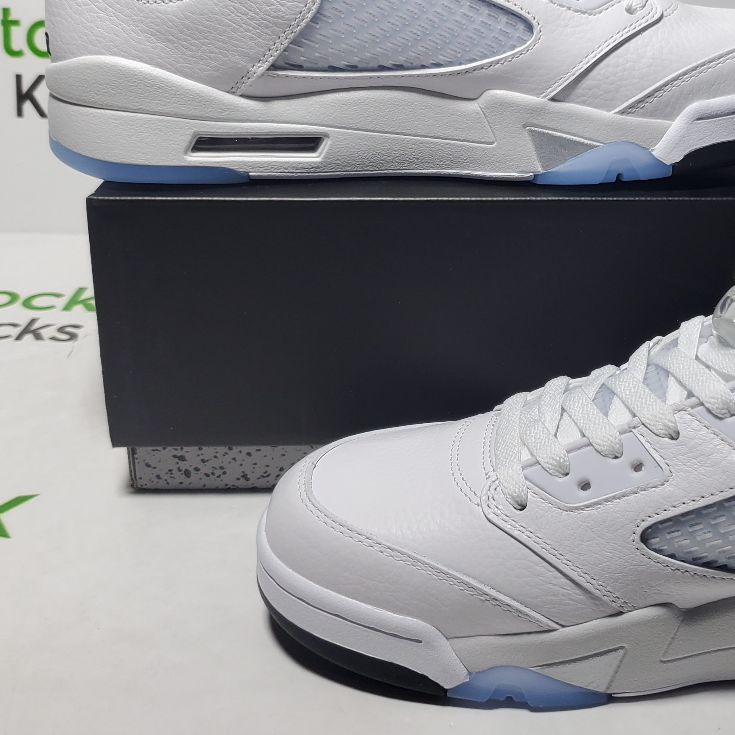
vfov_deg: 33.6
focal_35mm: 50
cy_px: 218
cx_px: 579
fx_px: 1201
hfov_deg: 33.1
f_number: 1.5
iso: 50
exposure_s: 1/460
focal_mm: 4.3
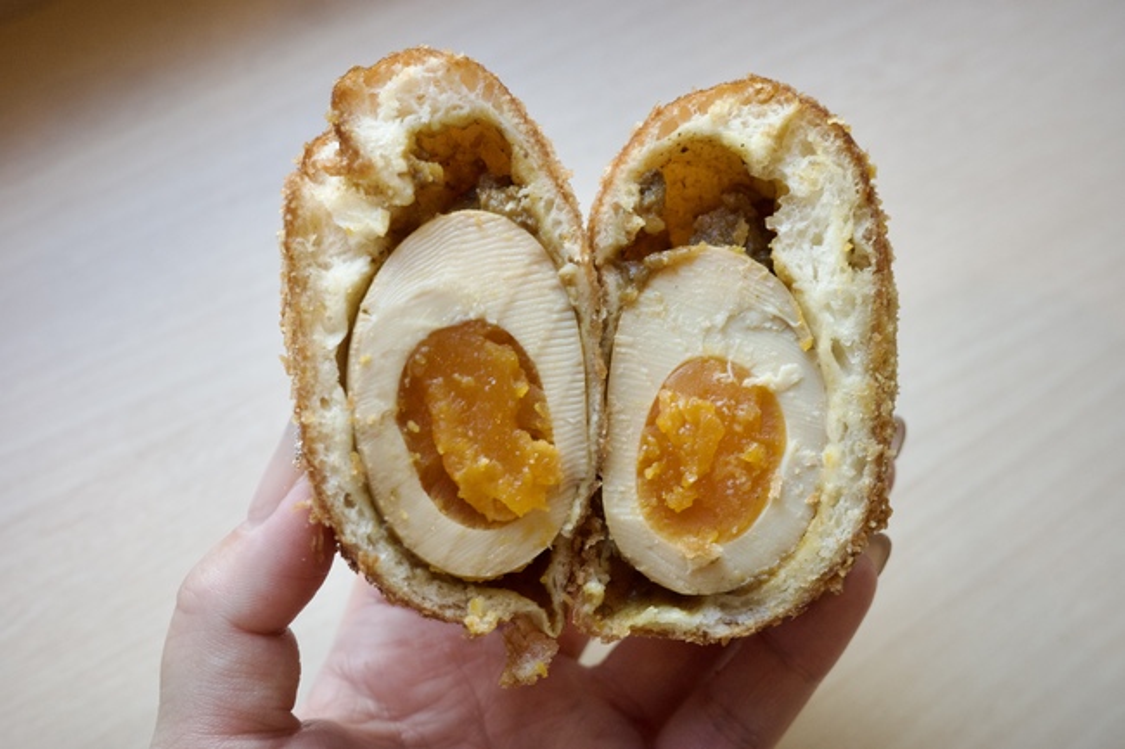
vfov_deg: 33.4
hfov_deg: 48.5
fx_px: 1250
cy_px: 374
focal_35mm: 40
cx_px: 562
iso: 1000
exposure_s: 1/40
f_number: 4
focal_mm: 26
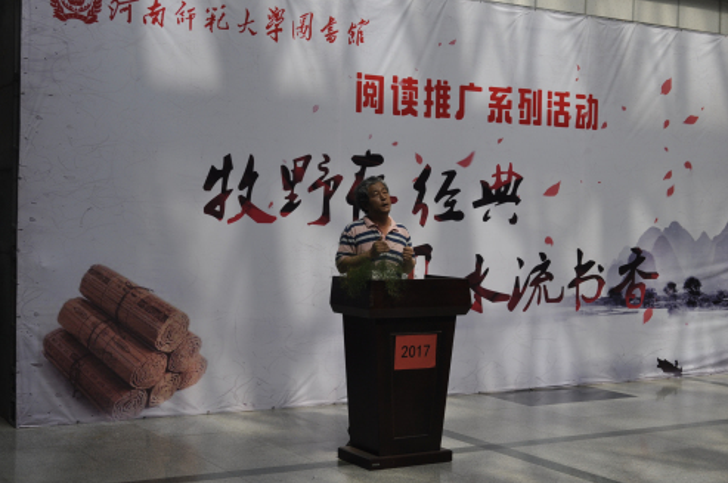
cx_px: 369
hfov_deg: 35.3
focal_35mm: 57
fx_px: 1143
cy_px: 248
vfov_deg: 23.9
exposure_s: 1/200
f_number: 7.1
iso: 200
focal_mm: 31
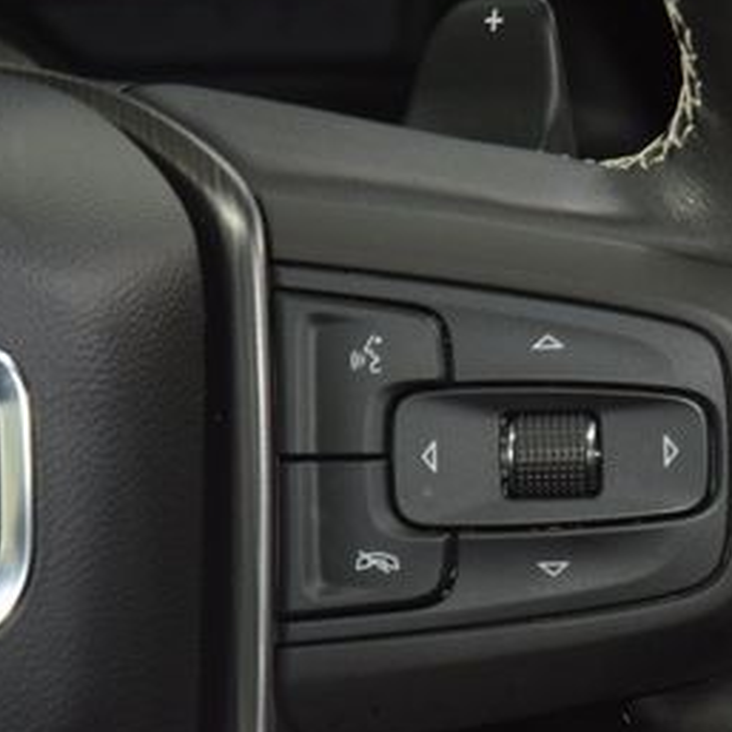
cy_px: 488
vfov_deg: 7.9
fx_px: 5311
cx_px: 527
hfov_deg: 7.9
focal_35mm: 222
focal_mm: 70
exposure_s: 1/30
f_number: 4.5
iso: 1400
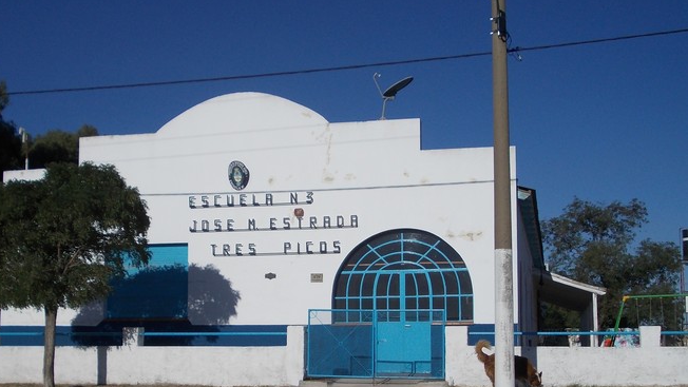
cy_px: 290
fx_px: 1004
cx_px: 288
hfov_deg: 37.7
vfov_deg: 21.7
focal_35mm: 55
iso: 80
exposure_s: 1/1000
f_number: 6.5
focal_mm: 6.1
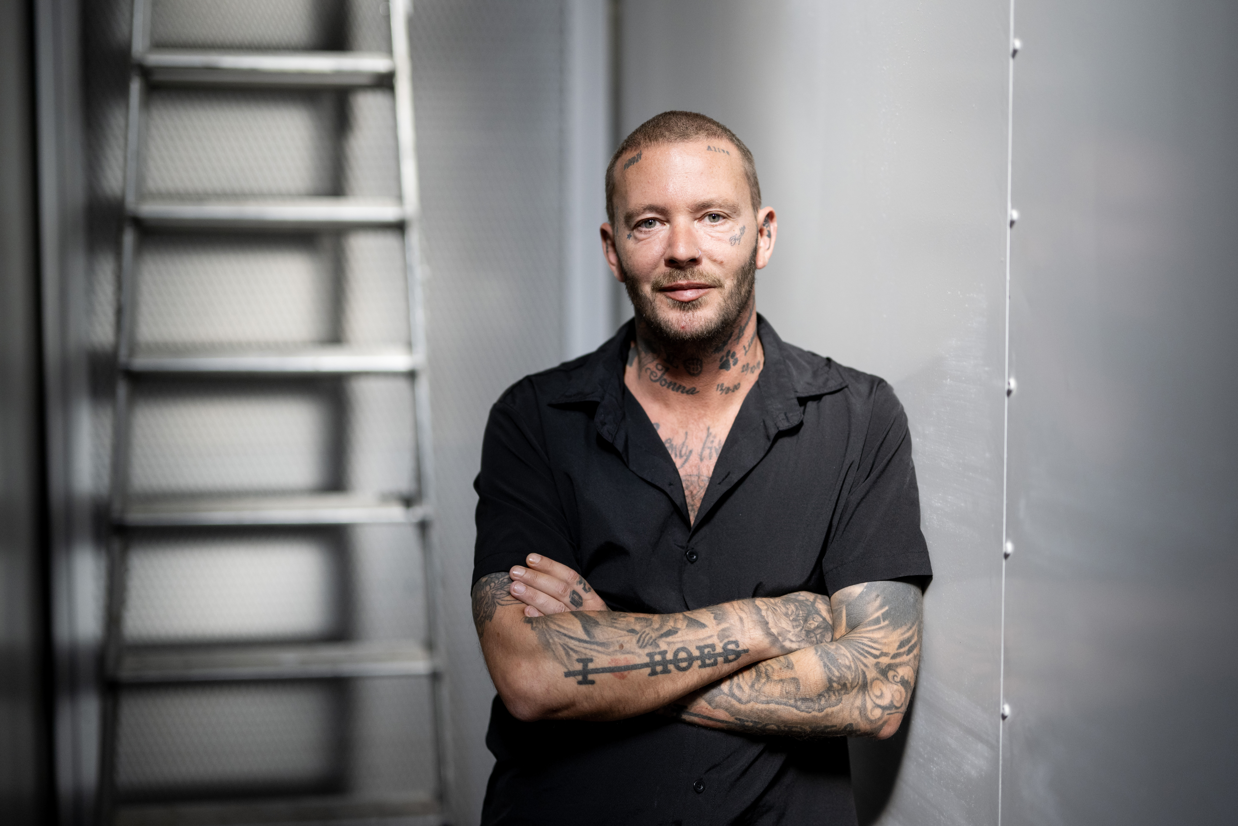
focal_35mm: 50
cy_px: 413
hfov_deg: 39.6
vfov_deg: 27.0
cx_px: 619
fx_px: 1719
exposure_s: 1/800
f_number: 1.2
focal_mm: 50
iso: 800
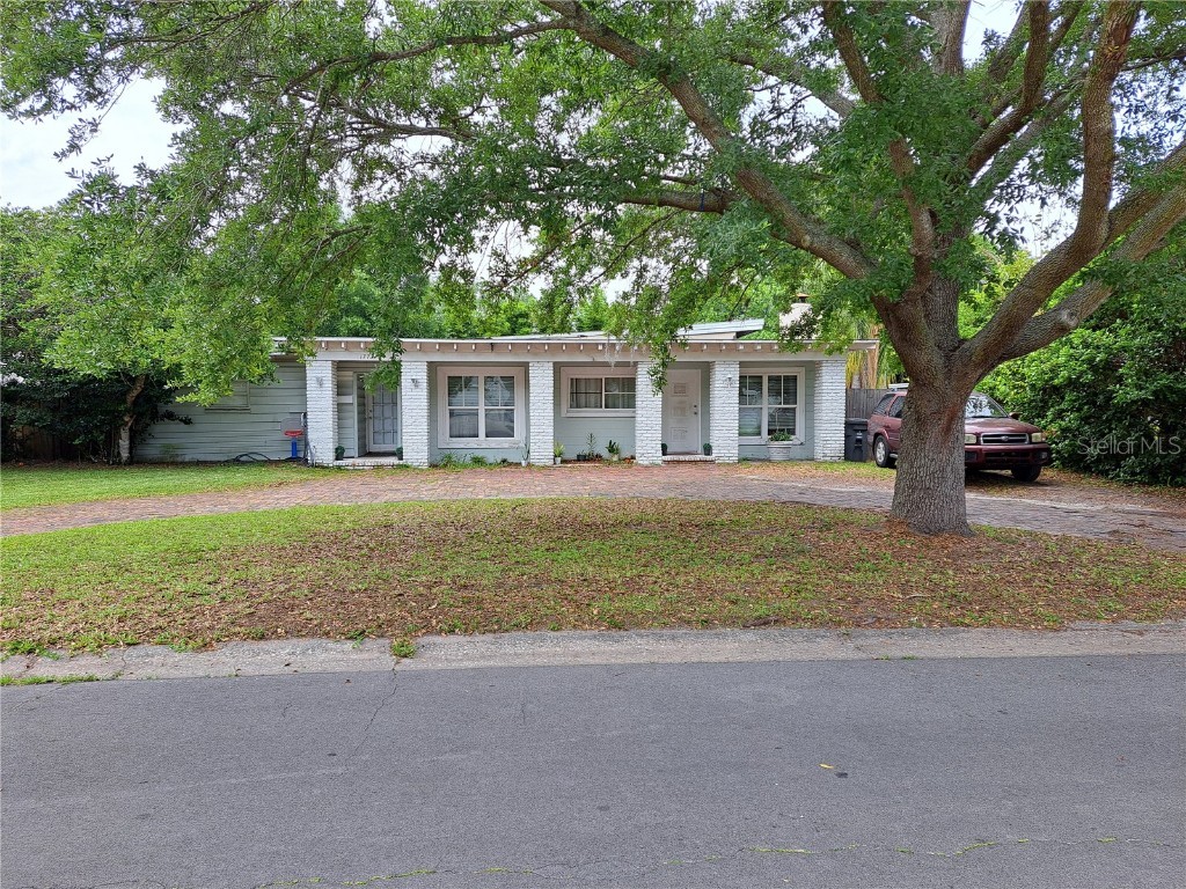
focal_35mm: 24
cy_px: 444
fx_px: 822
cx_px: 593
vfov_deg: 56.8
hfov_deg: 71.6
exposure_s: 1/552
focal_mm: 5.23
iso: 50
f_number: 1.8
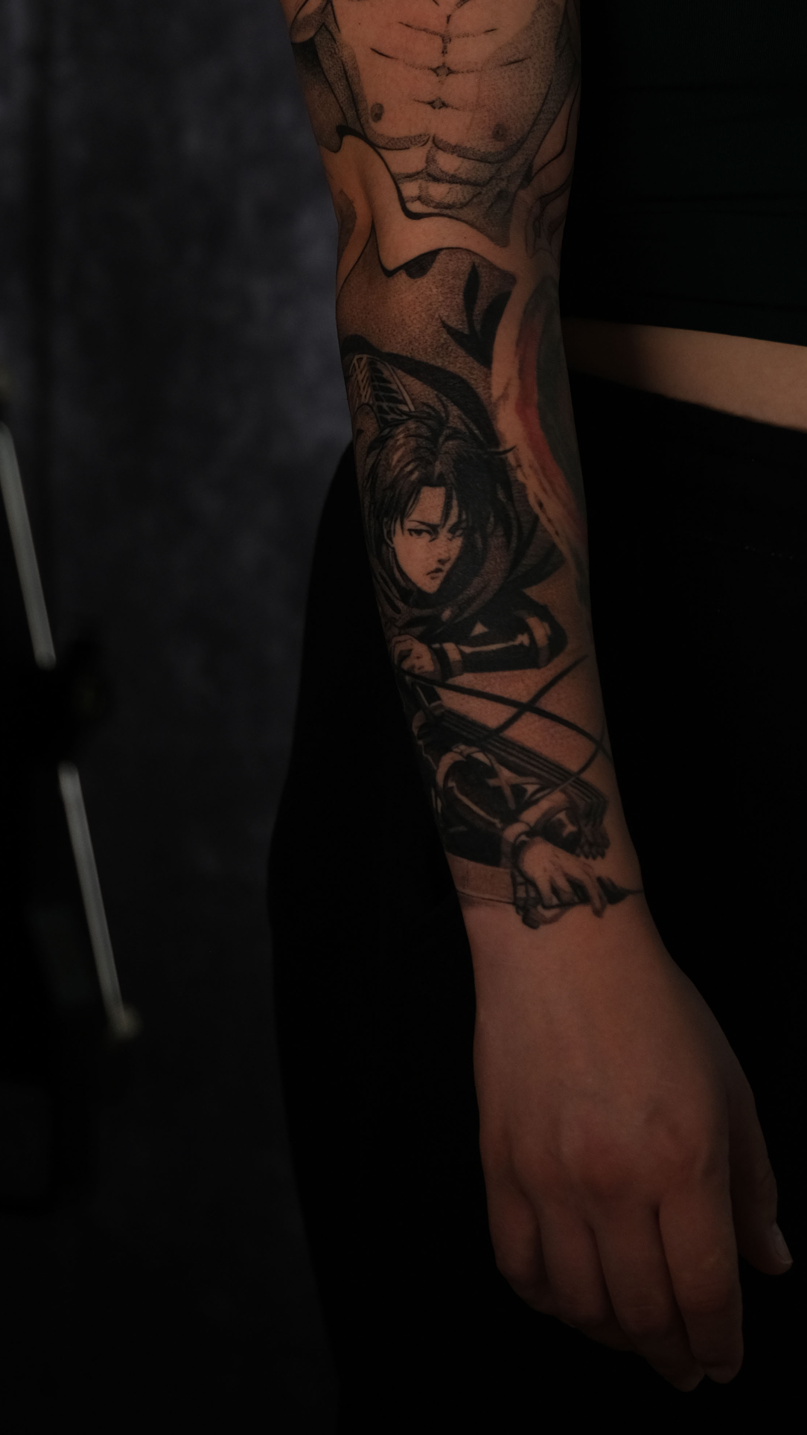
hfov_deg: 6.1
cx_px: 453
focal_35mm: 199
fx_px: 7571
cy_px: 308
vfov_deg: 10.8
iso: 500
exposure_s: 1/160
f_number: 2.8
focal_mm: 80
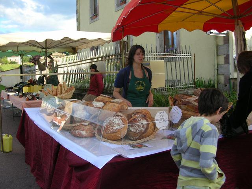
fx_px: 255
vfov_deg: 40.7
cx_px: 126
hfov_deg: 52.6
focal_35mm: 35
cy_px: 94
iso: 50
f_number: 2.8
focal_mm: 5.8
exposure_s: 1/299
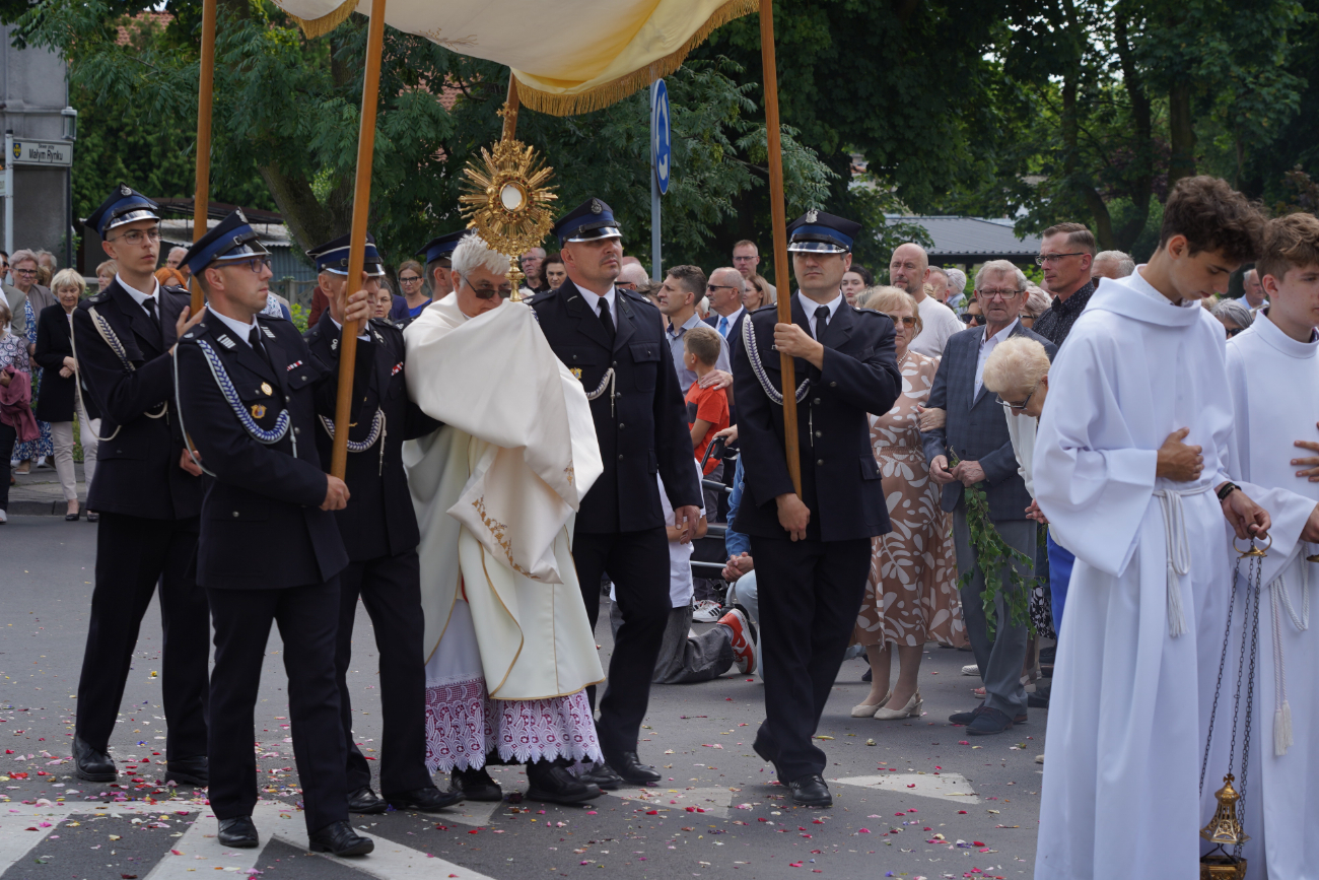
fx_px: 3517
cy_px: 440
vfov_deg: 14.3
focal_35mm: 96
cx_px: 660
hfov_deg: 21.2
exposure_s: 1/160
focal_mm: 96
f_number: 8
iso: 100
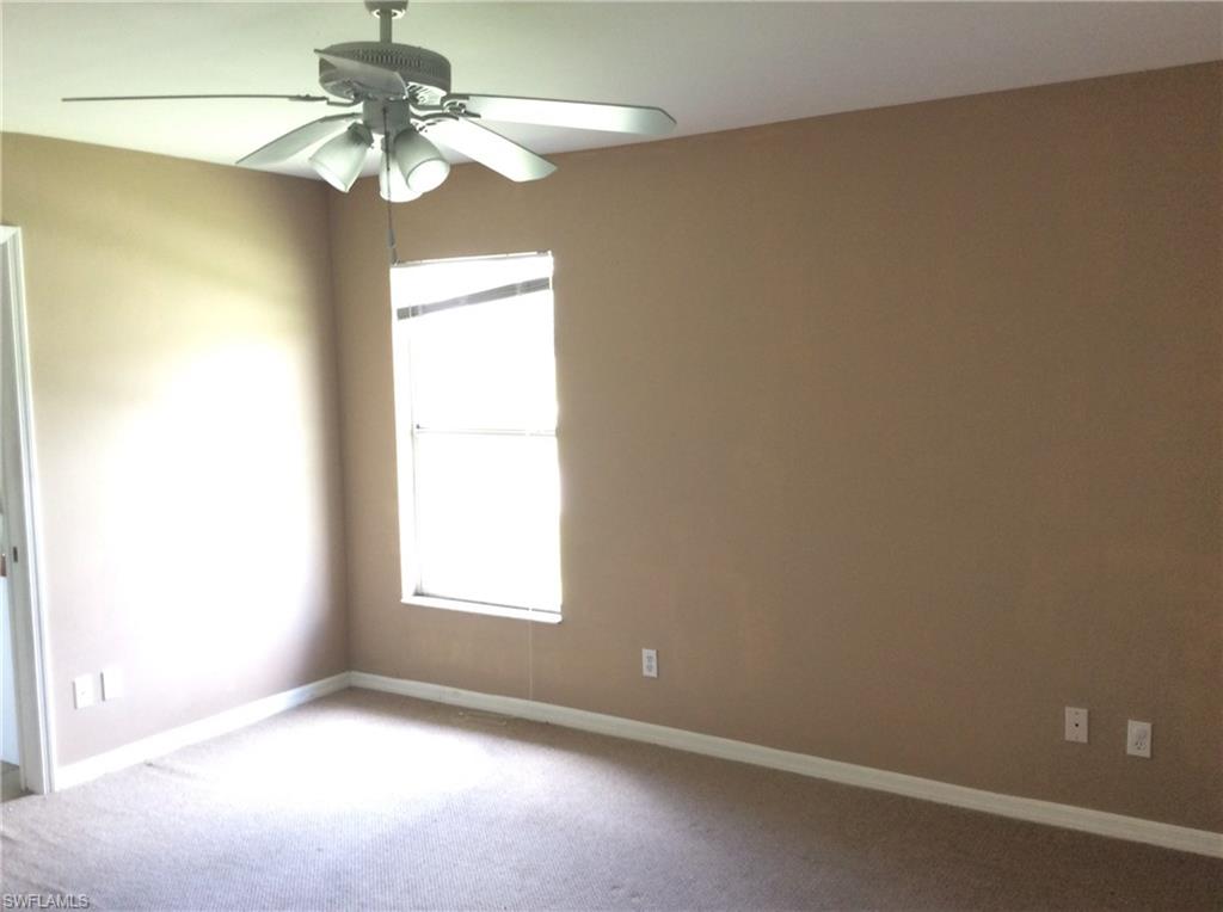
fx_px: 1128
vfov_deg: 44.0
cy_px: 456
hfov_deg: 56.9
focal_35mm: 32
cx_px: 612
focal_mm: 3.3
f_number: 2.4
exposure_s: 1/24
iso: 80
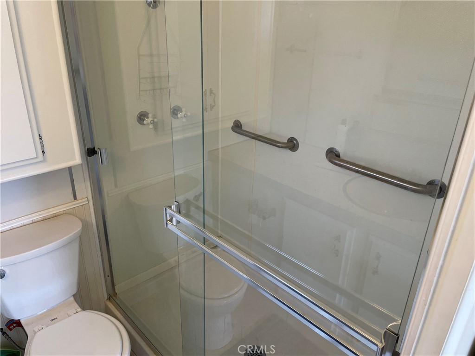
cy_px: 178
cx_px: 238
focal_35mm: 26
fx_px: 357
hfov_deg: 67.3
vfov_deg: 53.1
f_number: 1.6
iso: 125
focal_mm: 4.2
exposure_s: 1/120
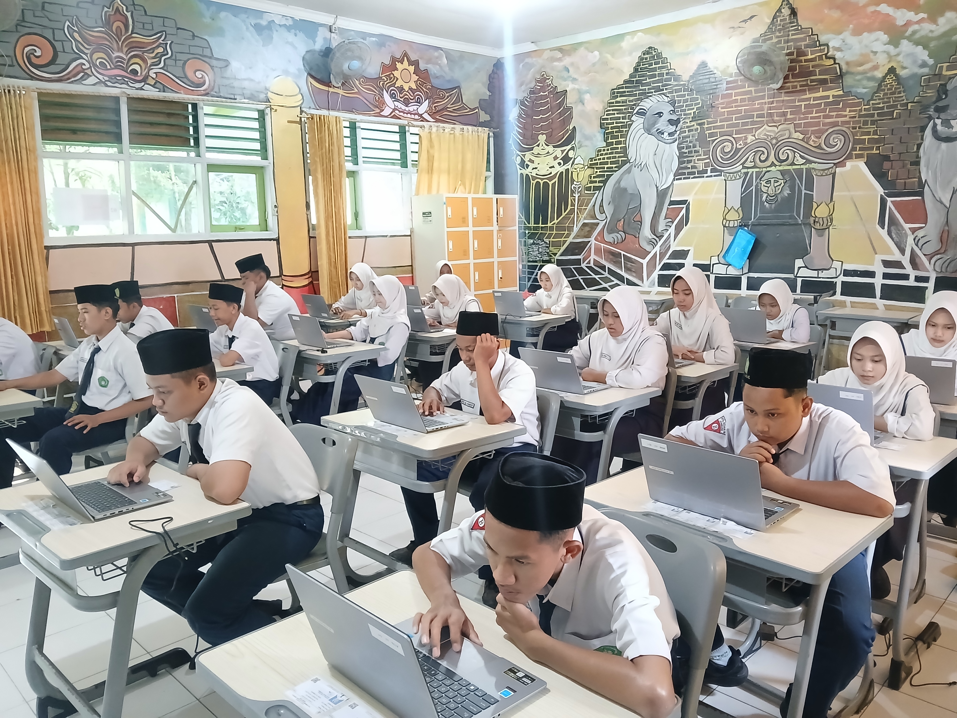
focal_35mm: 26
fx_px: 719
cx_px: 478
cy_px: 359
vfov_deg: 53.1
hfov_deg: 67.3
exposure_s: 1/20
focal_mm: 3.98
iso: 640
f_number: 1.8
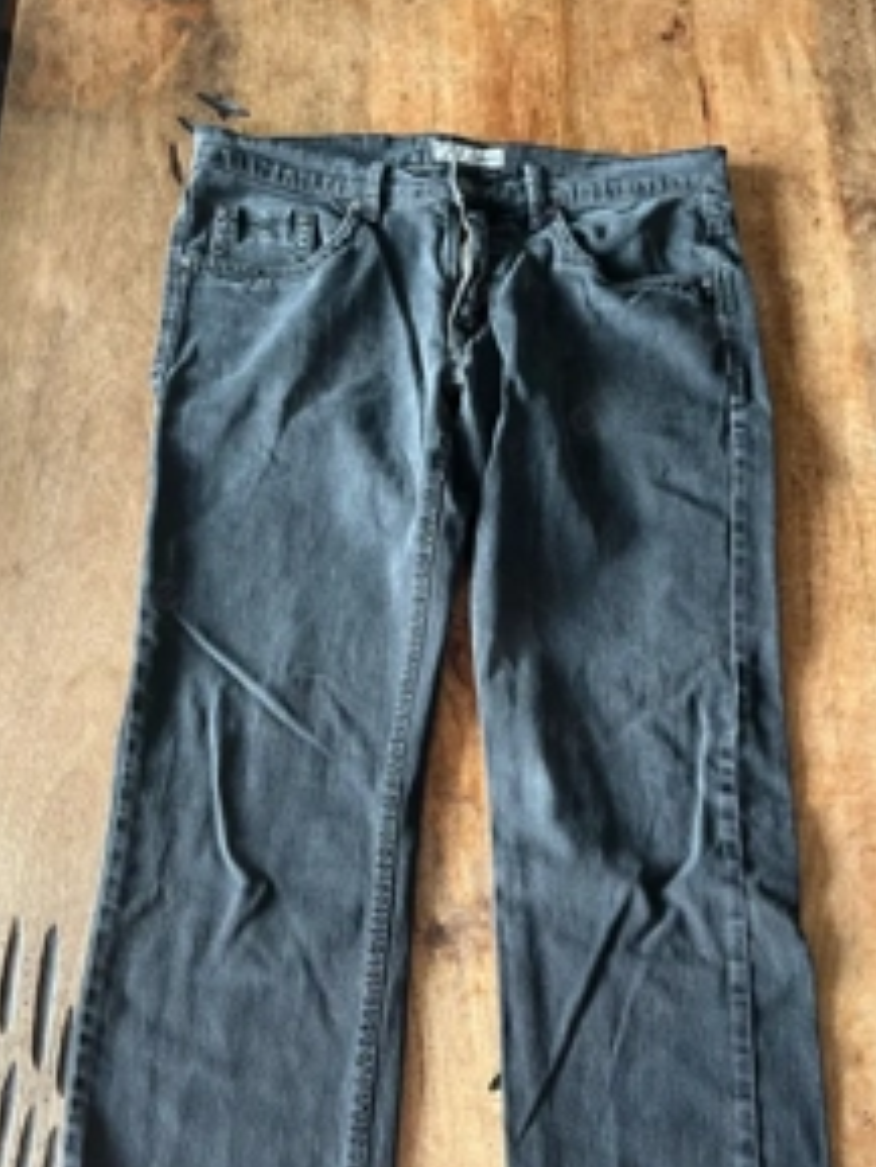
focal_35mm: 36
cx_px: 460
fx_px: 1214
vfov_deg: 51.0
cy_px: 707
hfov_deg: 39.7
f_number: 1.5
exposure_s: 1/116
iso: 125
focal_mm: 5.7
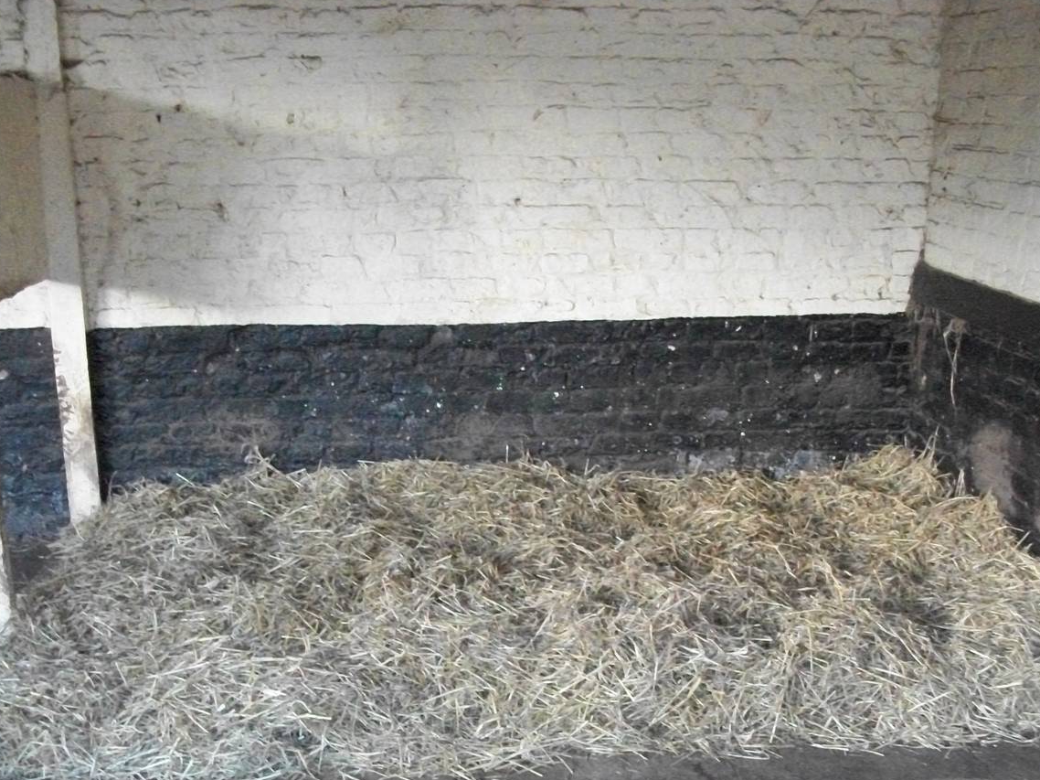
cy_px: 544
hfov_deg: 42.1
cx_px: 498
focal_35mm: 45
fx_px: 1352
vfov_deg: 31.8
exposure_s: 1/50
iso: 800
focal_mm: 5.7
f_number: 2.9
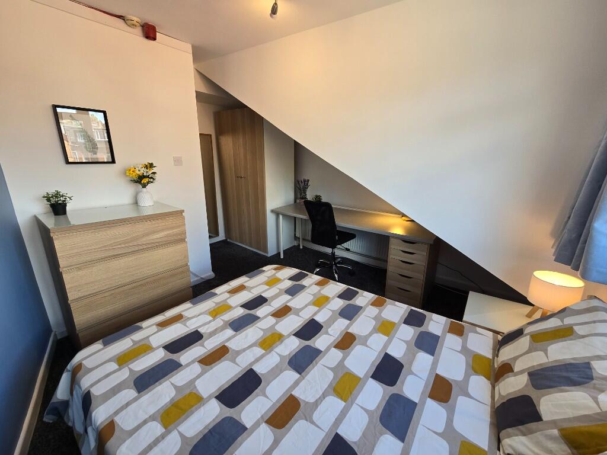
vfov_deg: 89.9
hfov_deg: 106.2
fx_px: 228
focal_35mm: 13
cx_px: 304
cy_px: 228
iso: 64
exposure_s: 1/100
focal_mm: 2.2
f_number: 2.2
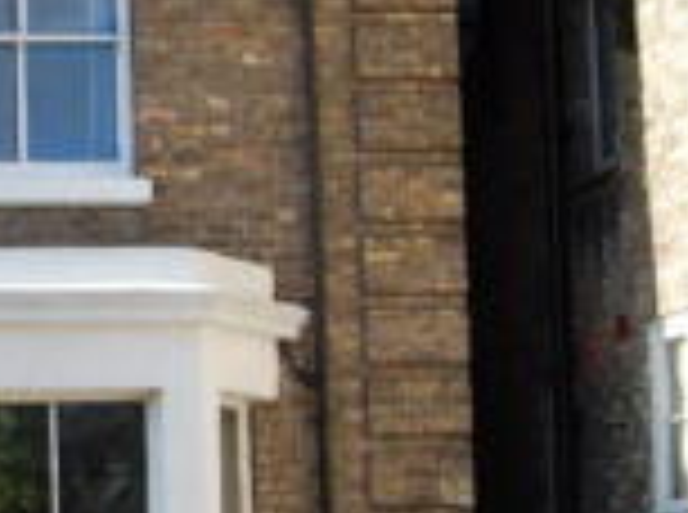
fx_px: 3192
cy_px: 360
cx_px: -513
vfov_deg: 9.2
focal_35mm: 161
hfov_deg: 11.5
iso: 200
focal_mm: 26
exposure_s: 1/250
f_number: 8
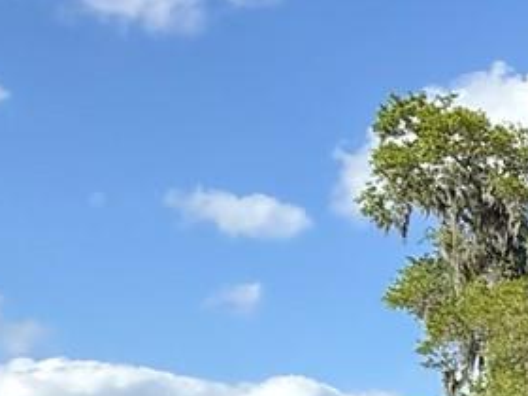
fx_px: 1220
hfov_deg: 17.4
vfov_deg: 18.2
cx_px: 1060
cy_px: 343
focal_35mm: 80
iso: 64
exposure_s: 1/841
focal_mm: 2.22
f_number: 2.2
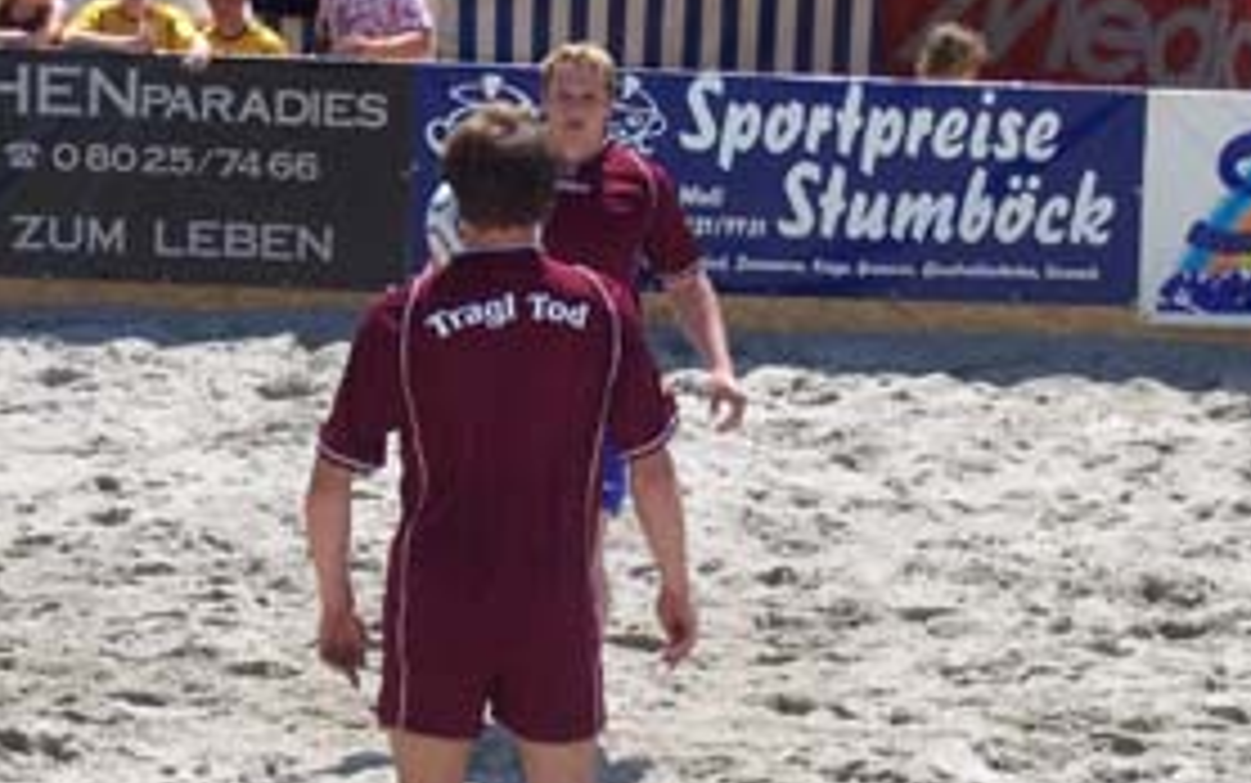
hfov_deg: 15.4
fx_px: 4639
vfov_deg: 9.6
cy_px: 439
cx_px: 598
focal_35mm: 136
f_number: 9.5
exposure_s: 1/180
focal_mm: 16.8
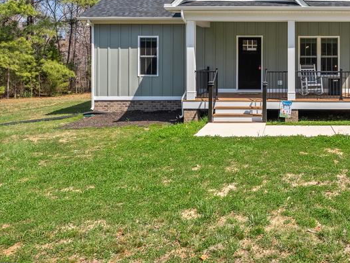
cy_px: 58
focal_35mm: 32
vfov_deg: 42.5
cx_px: 288
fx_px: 324
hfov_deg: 52.5
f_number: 8
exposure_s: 1/250
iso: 800
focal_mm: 17
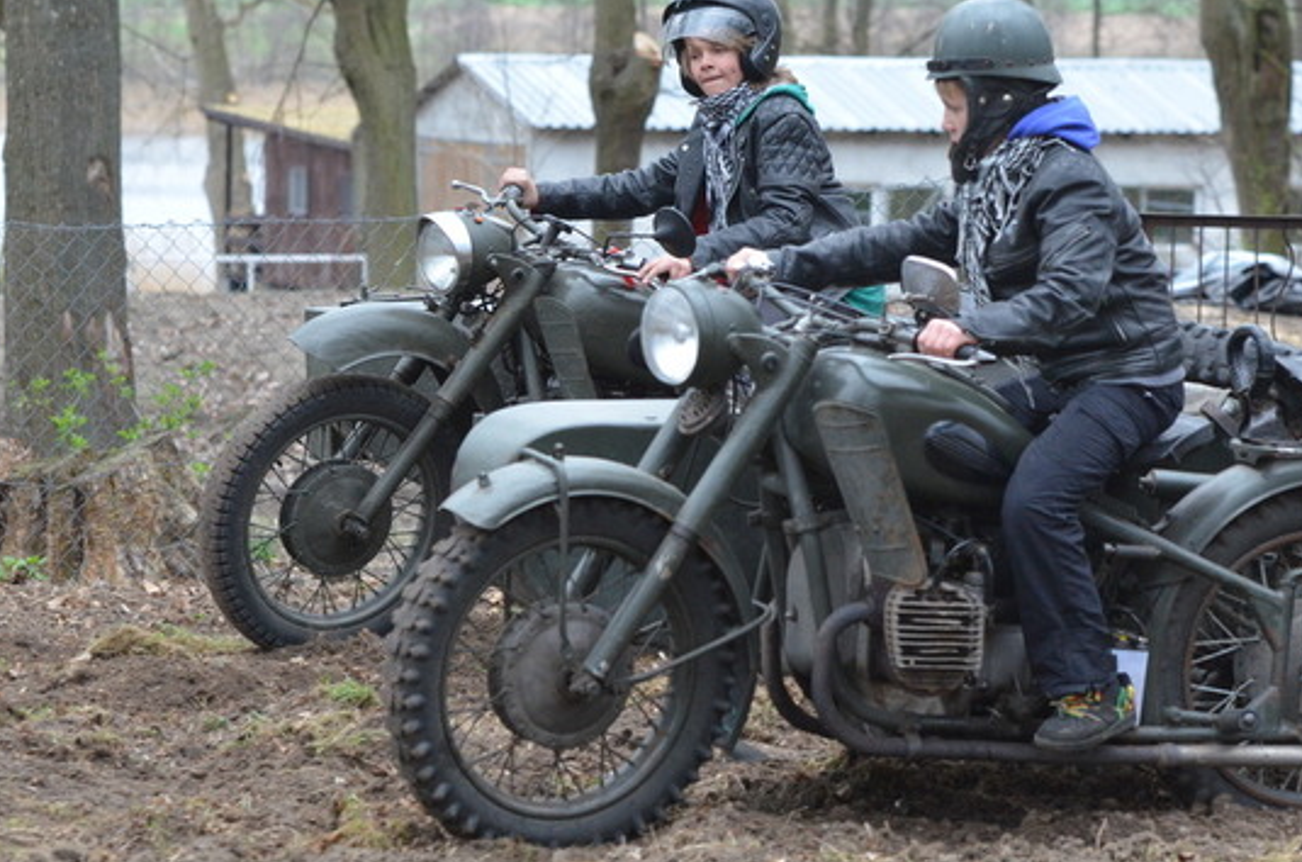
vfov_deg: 6.1
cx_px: 718
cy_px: 407
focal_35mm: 223
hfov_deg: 9.3
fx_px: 8046
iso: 1600
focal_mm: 112
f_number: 5.6
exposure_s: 1/500
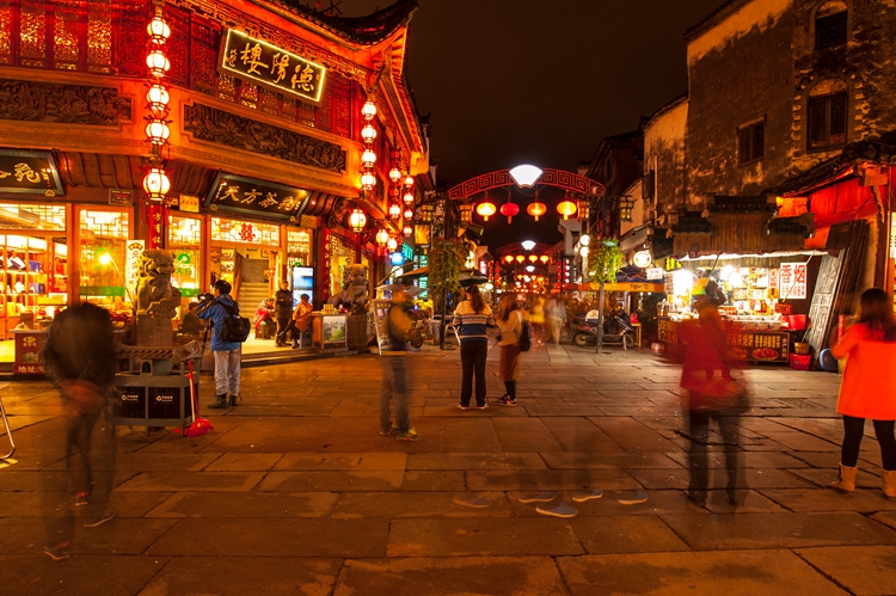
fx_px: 572
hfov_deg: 76.1
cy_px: 298
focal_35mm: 23
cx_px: 448
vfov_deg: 55.0
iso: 200
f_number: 8
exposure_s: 3
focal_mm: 23
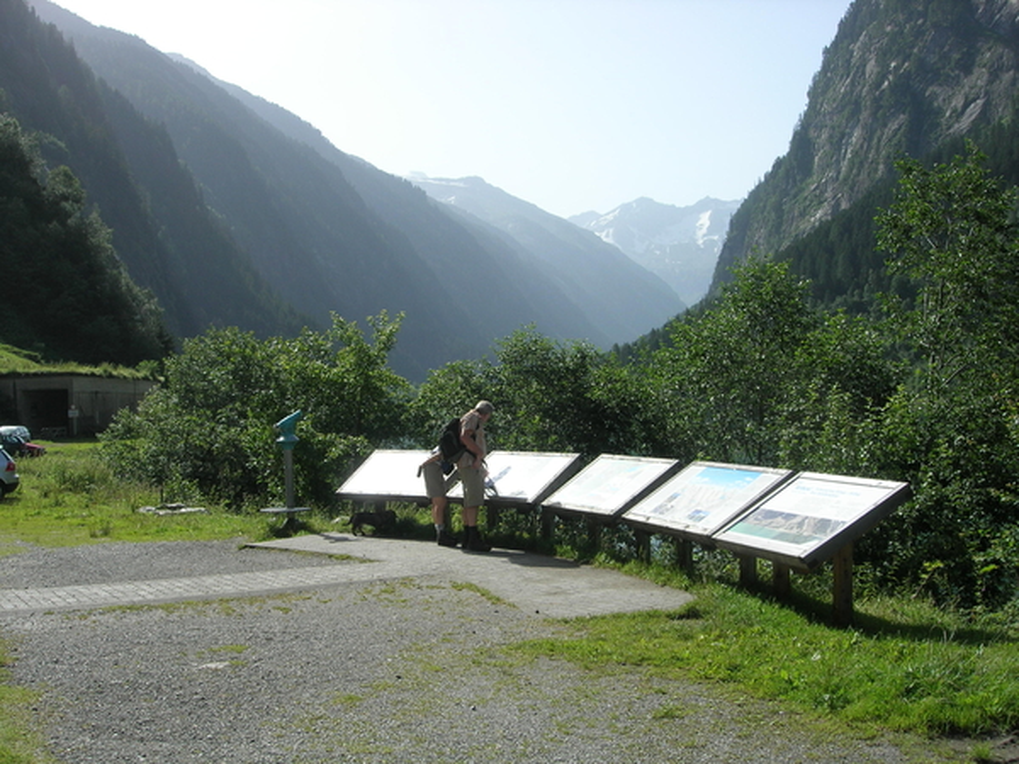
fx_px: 1119
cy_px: 382
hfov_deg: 49.0
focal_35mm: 38
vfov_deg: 37.7
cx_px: 510
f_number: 4.8
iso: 64
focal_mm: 7.8
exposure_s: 1/530
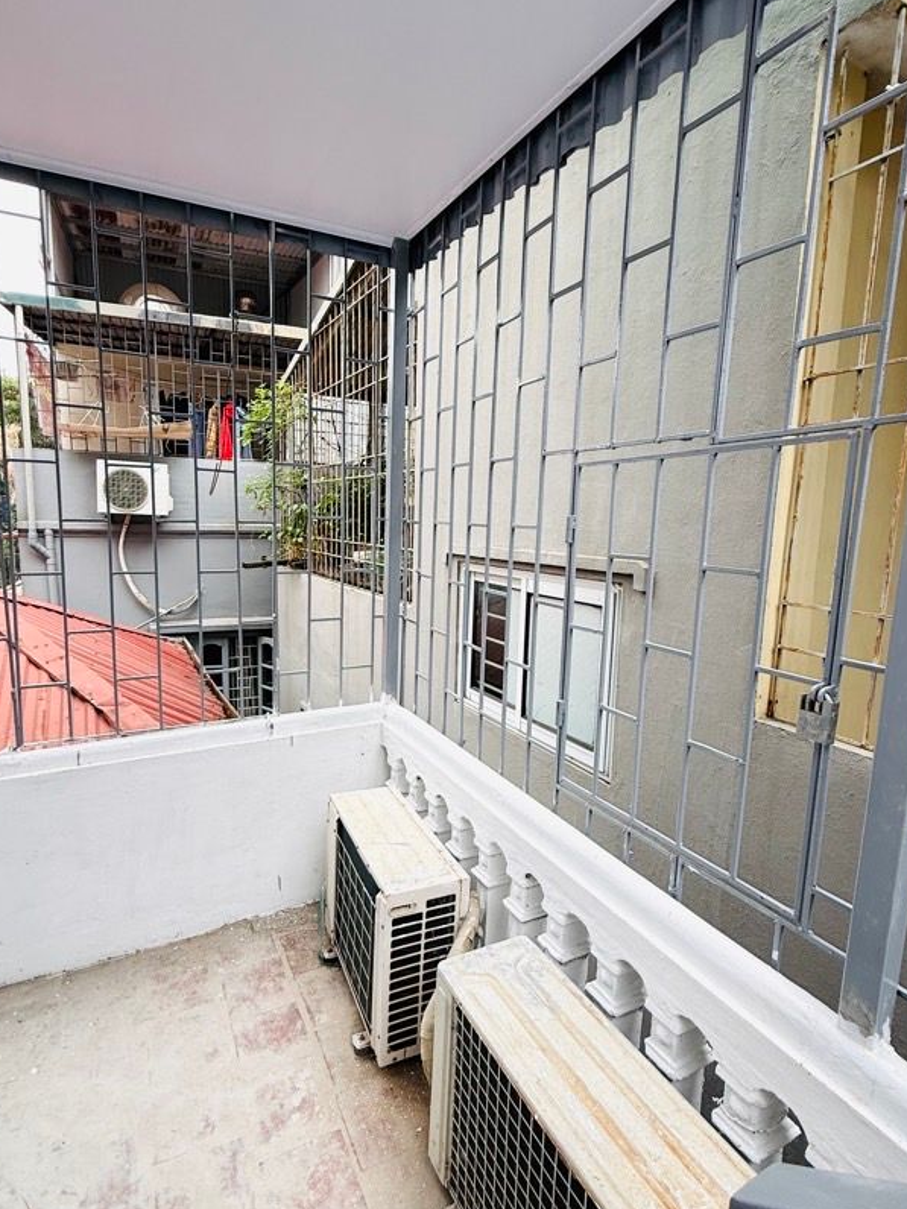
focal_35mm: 18
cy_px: 608
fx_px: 629
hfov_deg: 71.6
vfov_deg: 87.8
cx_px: 439
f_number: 2.2
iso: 50
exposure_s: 1/167
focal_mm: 2.22
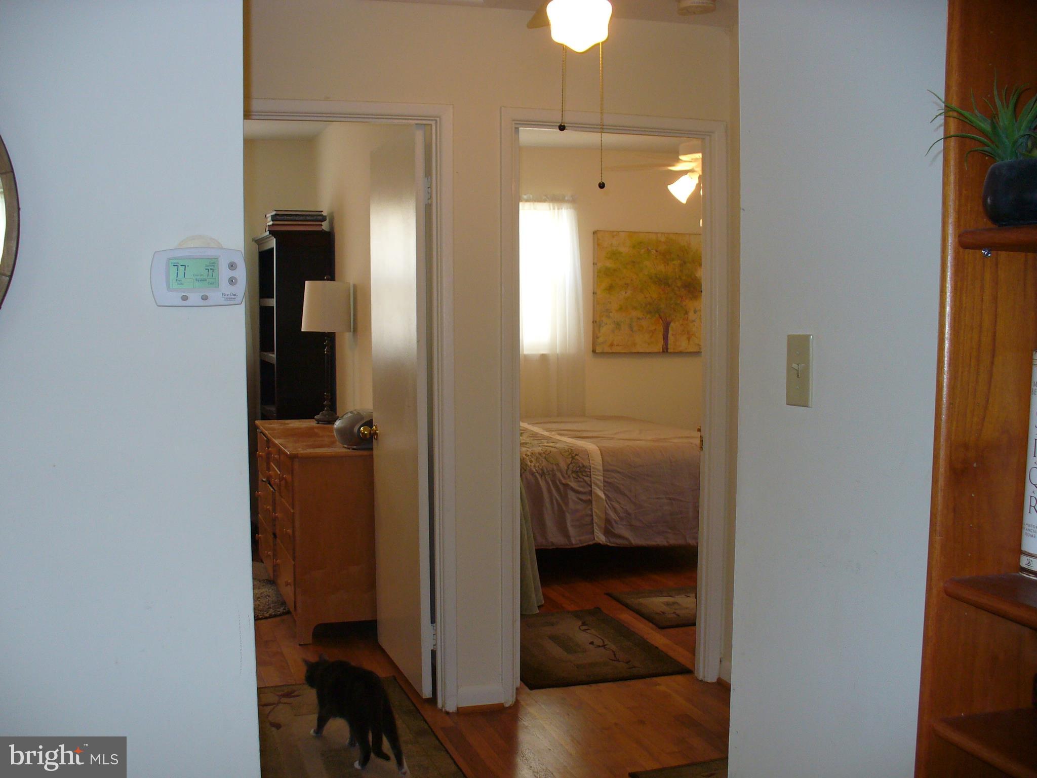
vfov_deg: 38.7
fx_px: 1108
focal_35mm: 37
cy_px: 389
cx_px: 518
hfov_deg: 50.1
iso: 100
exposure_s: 1/30
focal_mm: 6.1
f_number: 2.8
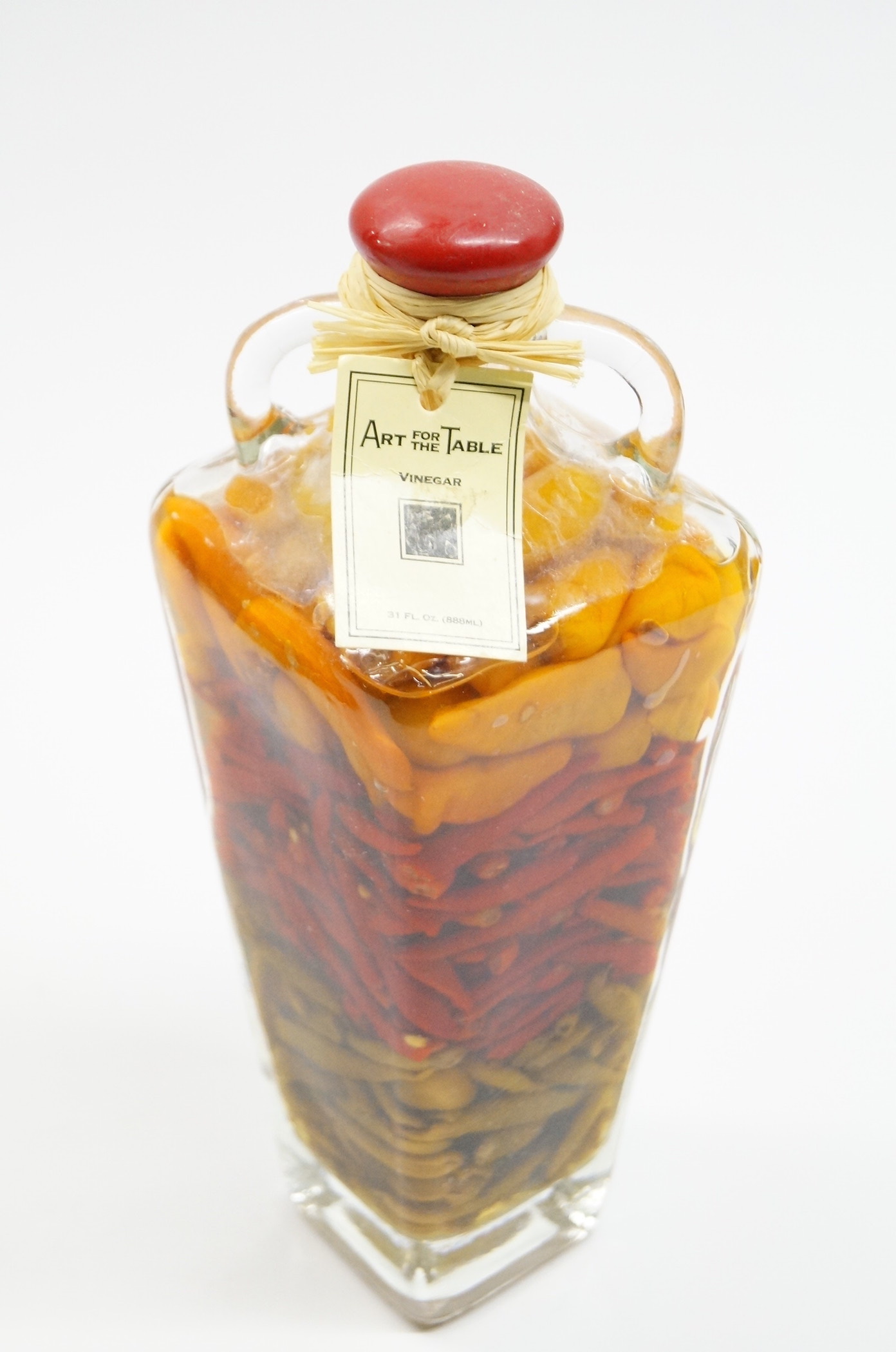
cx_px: 448
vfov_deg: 29.9
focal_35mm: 68
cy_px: 676
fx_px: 2528
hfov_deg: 20.1
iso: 3200
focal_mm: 45
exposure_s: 1/60
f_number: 5.6
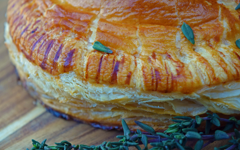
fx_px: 586
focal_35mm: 90
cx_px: 115
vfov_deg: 14.6
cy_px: 68
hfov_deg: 23.2
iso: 400
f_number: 5.6
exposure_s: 1/125
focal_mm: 55
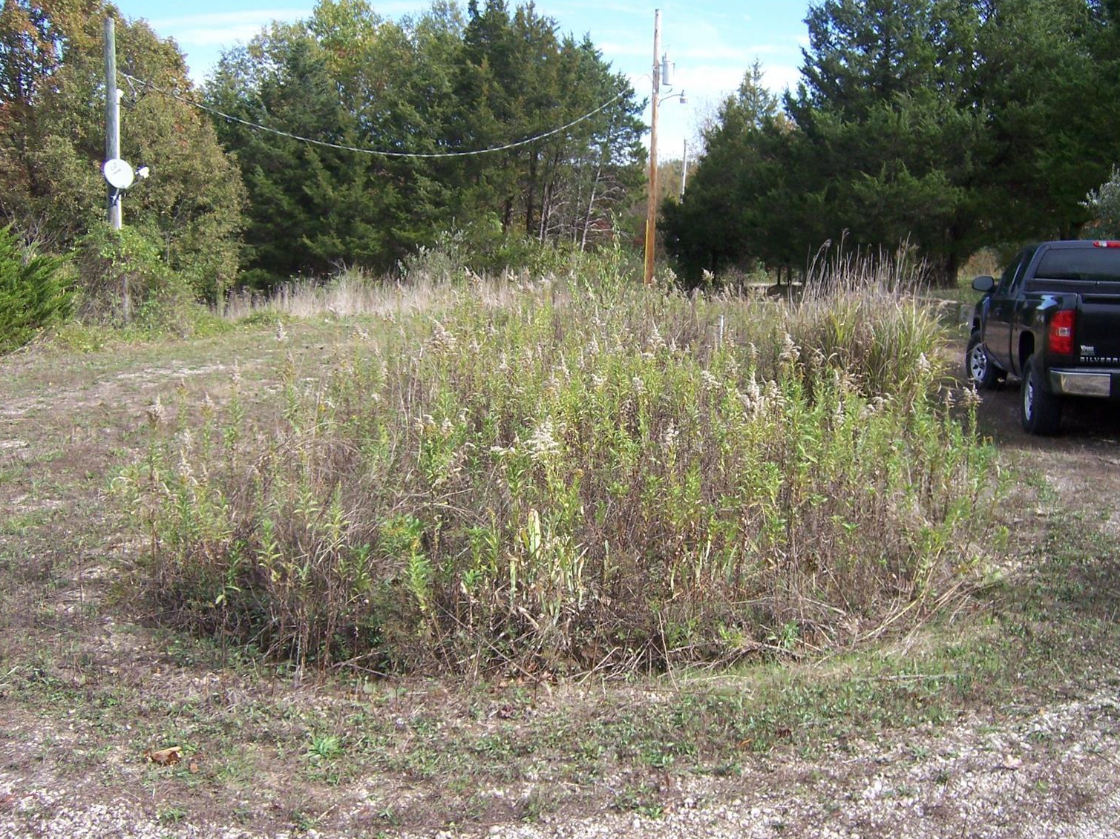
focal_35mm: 35
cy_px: 439
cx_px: 575
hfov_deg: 52.6
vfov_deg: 40.7
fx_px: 1132
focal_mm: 5.5
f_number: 3.4
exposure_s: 1/350
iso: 80
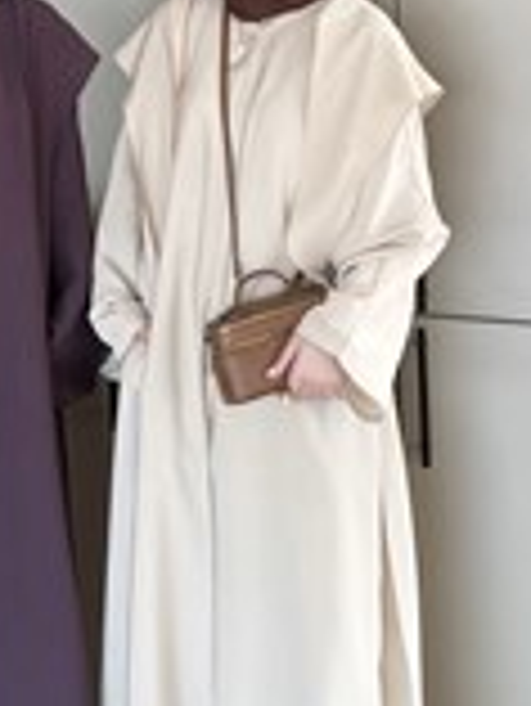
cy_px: 317
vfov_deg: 30.7
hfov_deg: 23.1
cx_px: 135
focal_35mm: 63
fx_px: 1287
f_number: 1.78
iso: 125
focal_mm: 6.76
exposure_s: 1/121
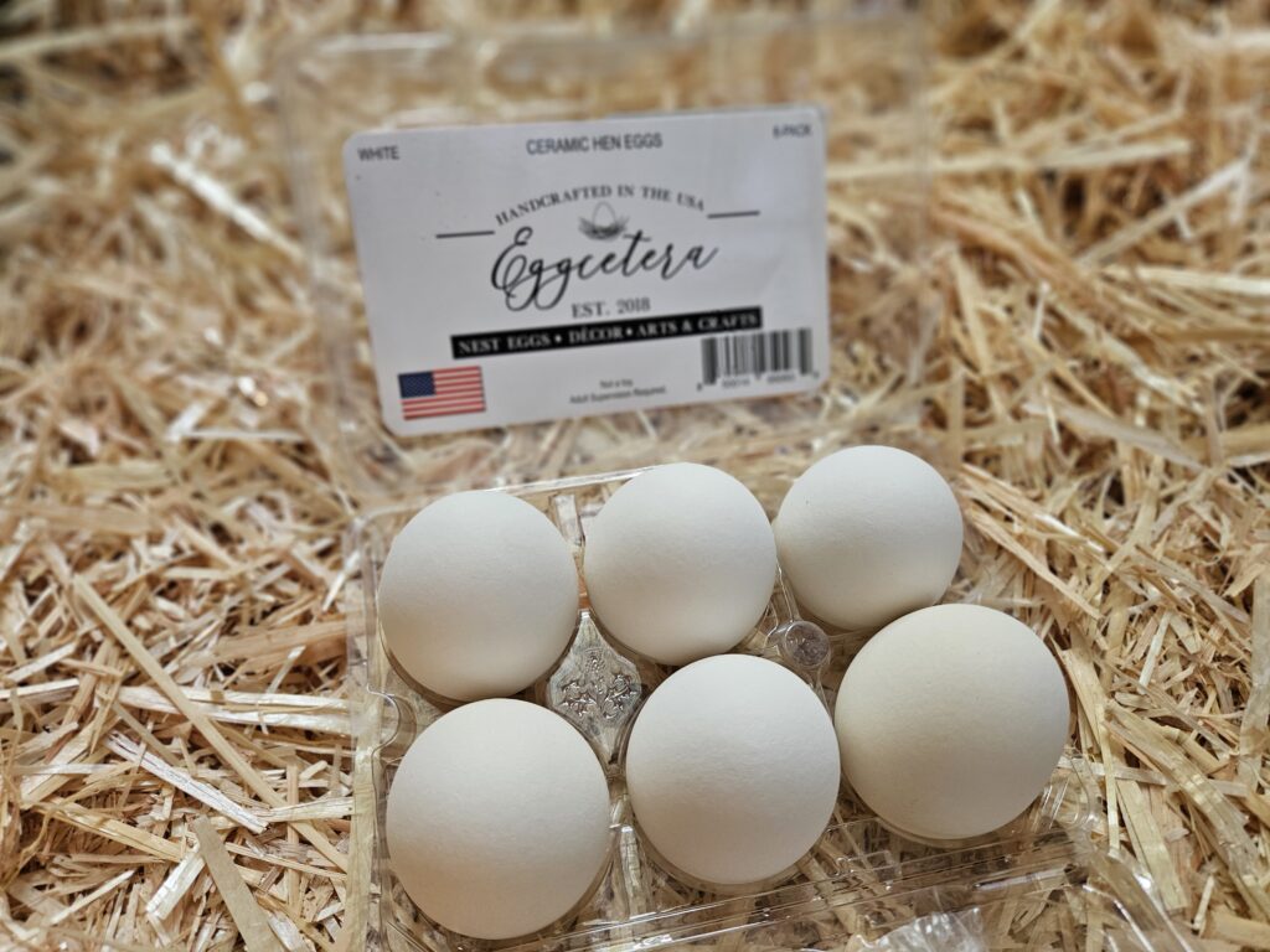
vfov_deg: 58.9
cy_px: 476
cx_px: 635
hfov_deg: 73.9
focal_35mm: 23
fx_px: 844
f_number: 1.8
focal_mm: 5.4
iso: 320
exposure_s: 1/120
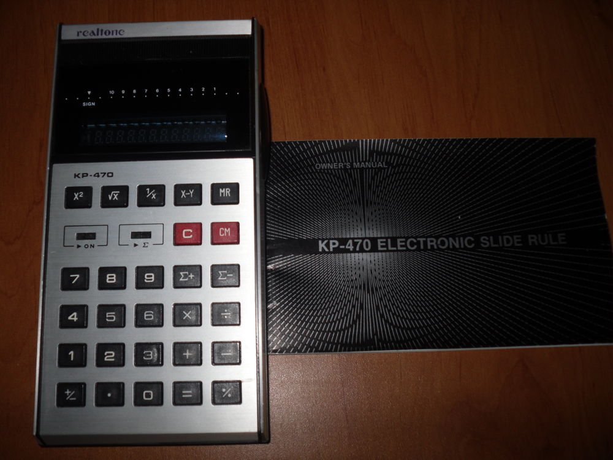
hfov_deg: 52.6
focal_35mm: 35
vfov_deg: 40.7
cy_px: 230
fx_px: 620
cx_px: 306
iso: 80
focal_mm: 6.3
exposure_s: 1/45
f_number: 7.6
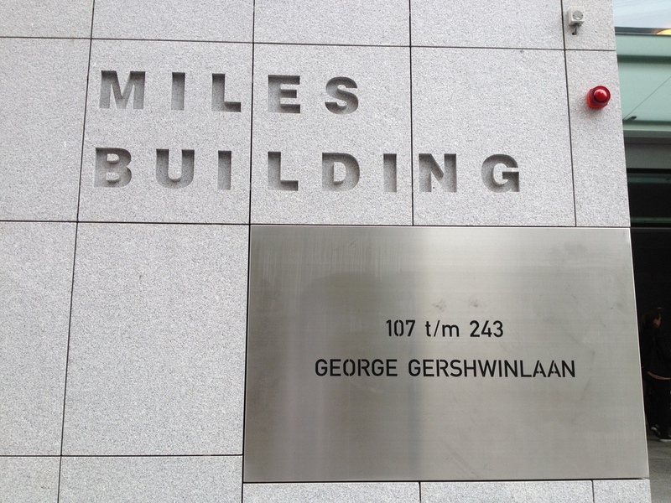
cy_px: 252
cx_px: 336
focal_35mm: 35
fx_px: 678
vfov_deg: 40.7
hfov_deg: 52.6
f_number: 2.4
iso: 64
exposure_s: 1/273
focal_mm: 4.28
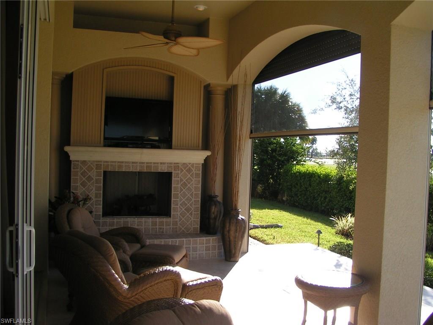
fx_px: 475
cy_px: 162
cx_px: 216
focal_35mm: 38
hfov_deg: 49.0
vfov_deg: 37.7
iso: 50
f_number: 5.6
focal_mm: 5.8
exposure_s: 1/160
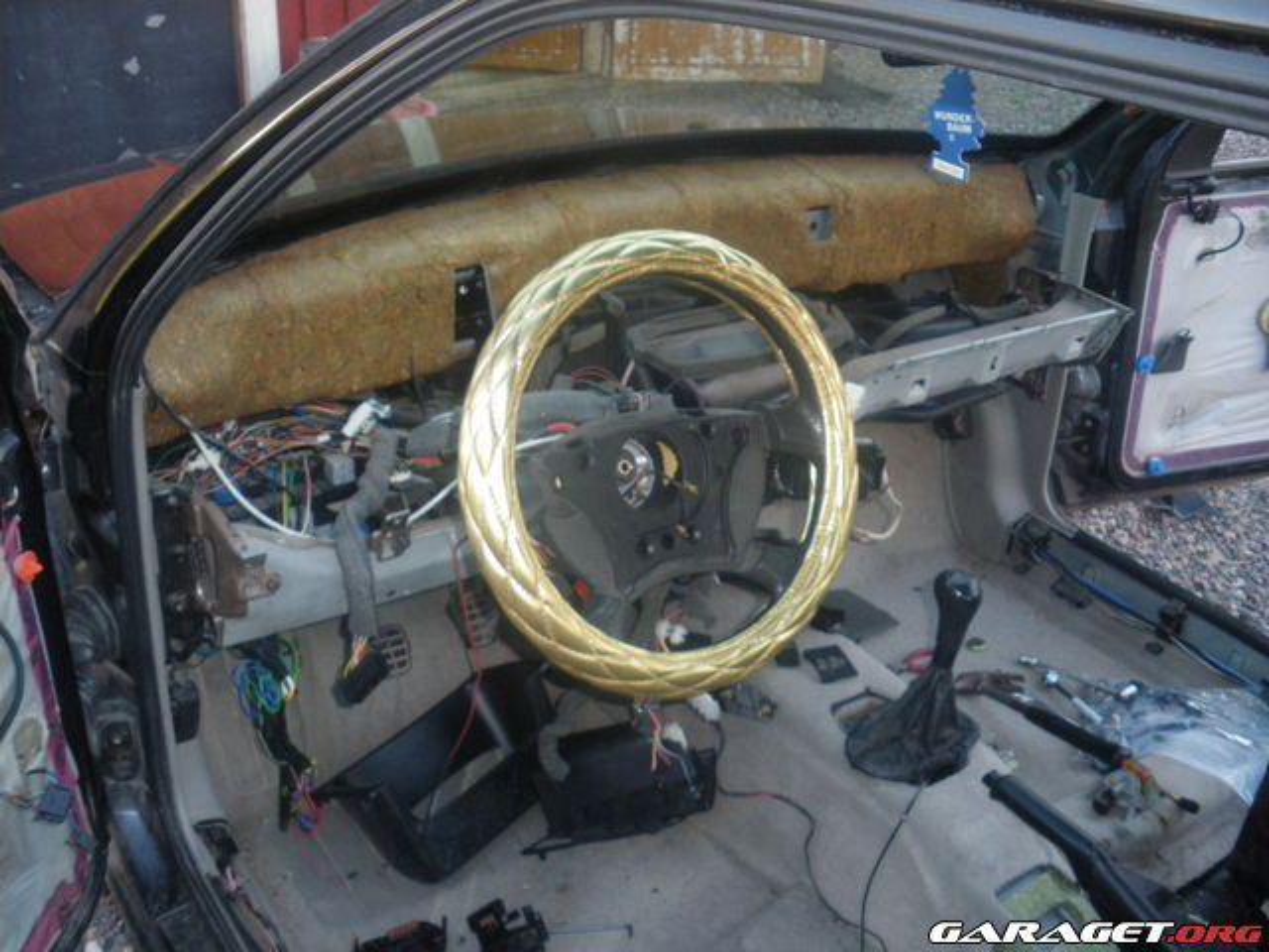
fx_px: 1320
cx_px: 634
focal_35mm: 36
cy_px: 476
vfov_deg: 39.7
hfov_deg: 51.4
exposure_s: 1/50
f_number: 3.5
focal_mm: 6.3
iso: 400
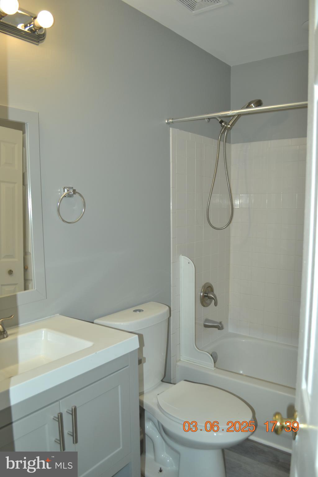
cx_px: 159
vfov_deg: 67.4
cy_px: 238
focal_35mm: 27
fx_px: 358
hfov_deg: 47.9
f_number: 4
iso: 100
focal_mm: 18
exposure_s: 1/60
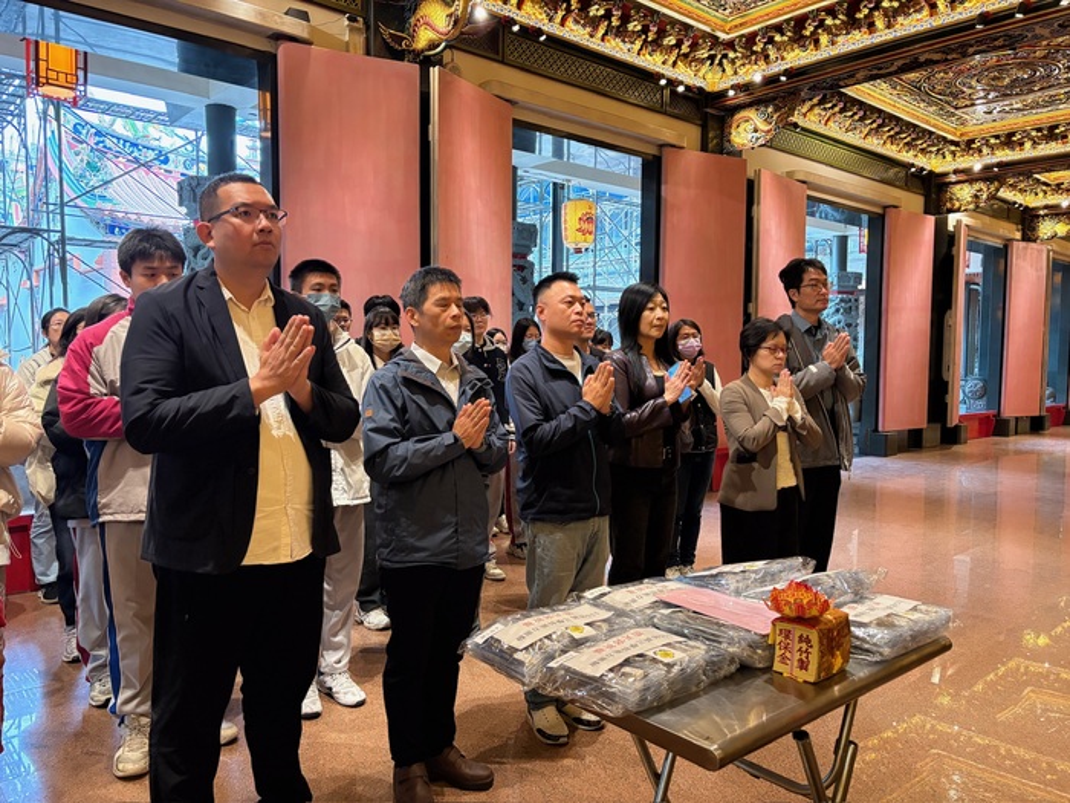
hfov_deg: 67.3
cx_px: 535
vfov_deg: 53.1
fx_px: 804
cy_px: 402
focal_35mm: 26
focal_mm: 5.96
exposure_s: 1/60
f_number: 1.6
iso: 400
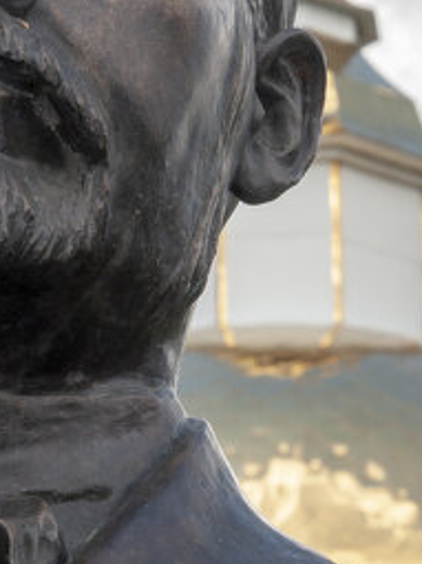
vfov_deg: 5.5
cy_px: 136
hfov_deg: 4.1
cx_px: 30
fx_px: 5889
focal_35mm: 362
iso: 640
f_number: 18
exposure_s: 1/200
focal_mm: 80
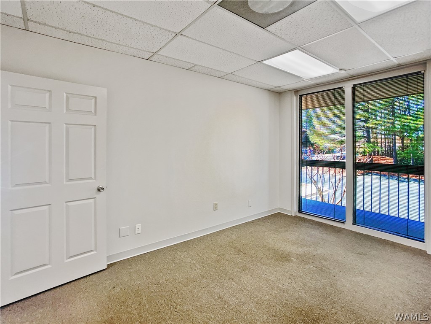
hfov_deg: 67.3
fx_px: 324
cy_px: 162
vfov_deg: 53.1
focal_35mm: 26
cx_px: 216
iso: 125
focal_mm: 5.7
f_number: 1.5
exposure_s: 1/60
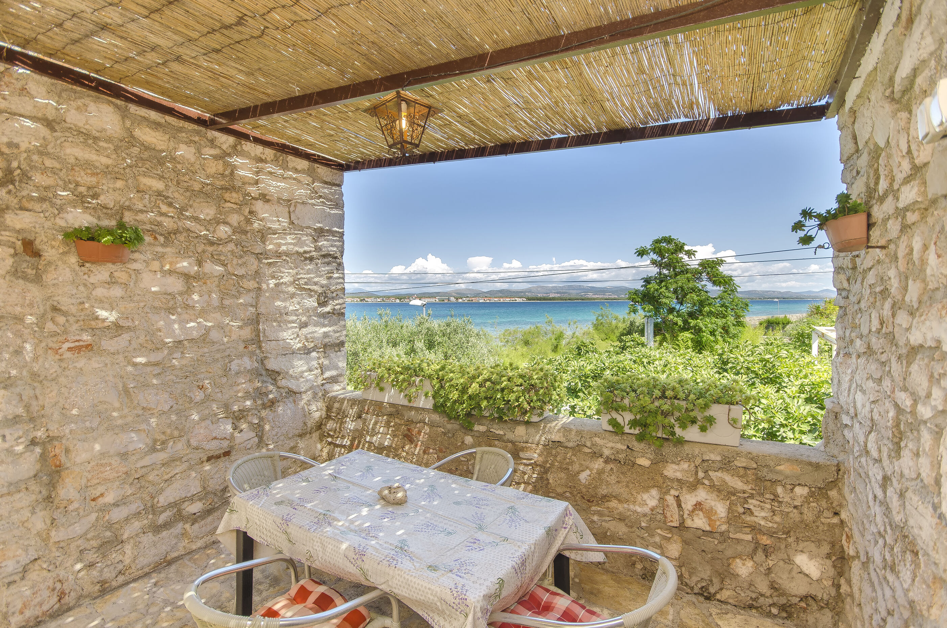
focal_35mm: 17
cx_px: 474
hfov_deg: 92.6
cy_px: 314
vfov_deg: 69.4
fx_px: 453
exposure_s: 1/200
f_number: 7.1
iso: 100
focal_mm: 11.5
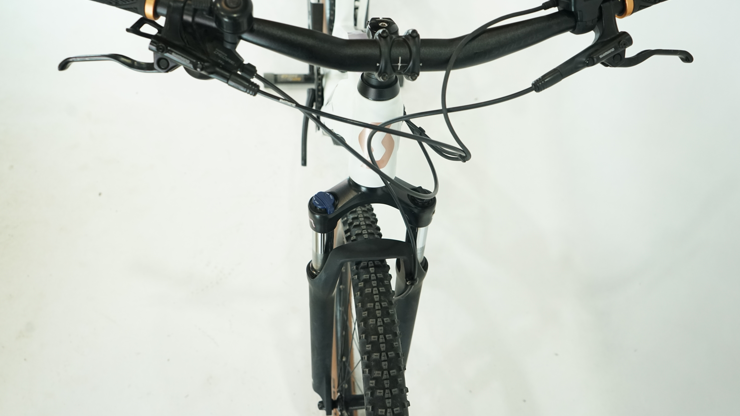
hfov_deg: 61.0
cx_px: 374
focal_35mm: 32
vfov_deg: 36.6
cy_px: 173
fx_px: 628
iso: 1600
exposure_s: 1/200
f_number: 5
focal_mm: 30
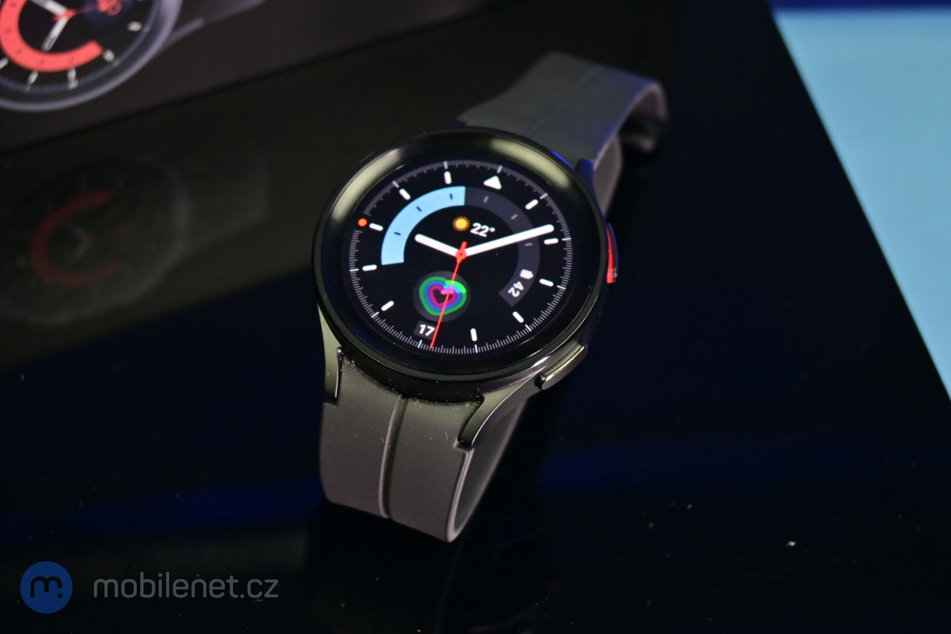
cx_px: 476
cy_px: 317
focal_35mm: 70
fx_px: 1862
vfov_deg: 19.3
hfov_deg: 28.6
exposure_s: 1/80
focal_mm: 47
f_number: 6
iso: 450
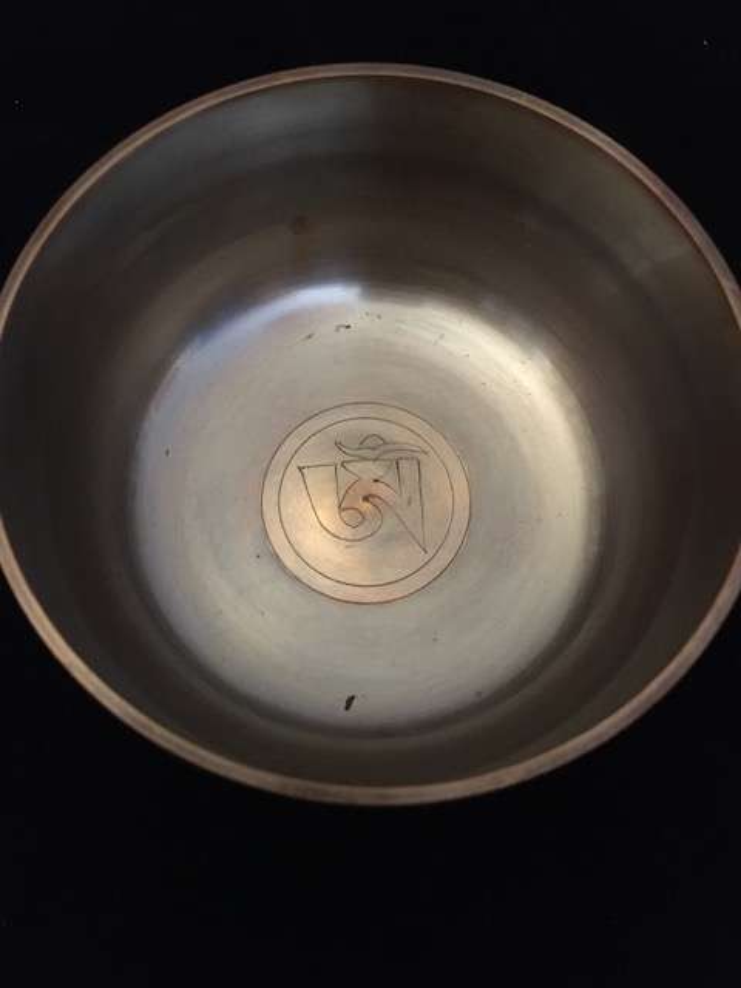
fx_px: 828
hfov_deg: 48.2
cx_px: 370
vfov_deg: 61.7
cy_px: 494
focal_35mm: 29
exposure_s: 1/17
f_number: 2.2
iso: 320
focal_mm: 4.15
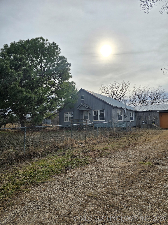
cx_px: 84
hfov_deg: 58.9
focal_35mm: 23
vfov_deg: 73.9
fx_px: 149
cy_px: 112
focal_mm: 6.3
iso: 12
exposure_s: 1/2537
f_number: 1.7
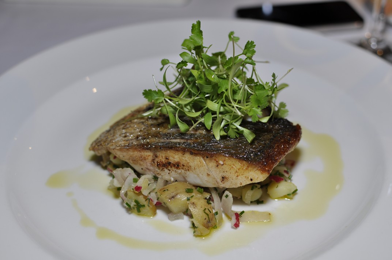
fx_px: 571
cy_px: 130
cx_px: 196
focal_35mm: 52
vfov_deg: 25.7
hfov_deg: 37.9
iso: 200
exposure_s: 1/60
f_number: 4
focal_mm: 35
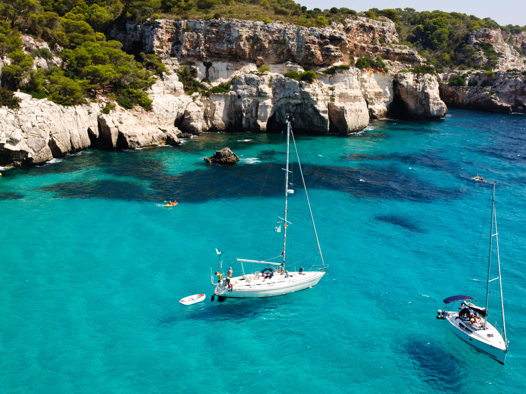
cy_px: 195
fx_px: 631
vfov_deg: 34.7
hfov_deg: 45.2
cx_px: 286
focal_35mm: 42
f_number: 11
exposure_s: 1/250
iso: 200
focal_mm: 25
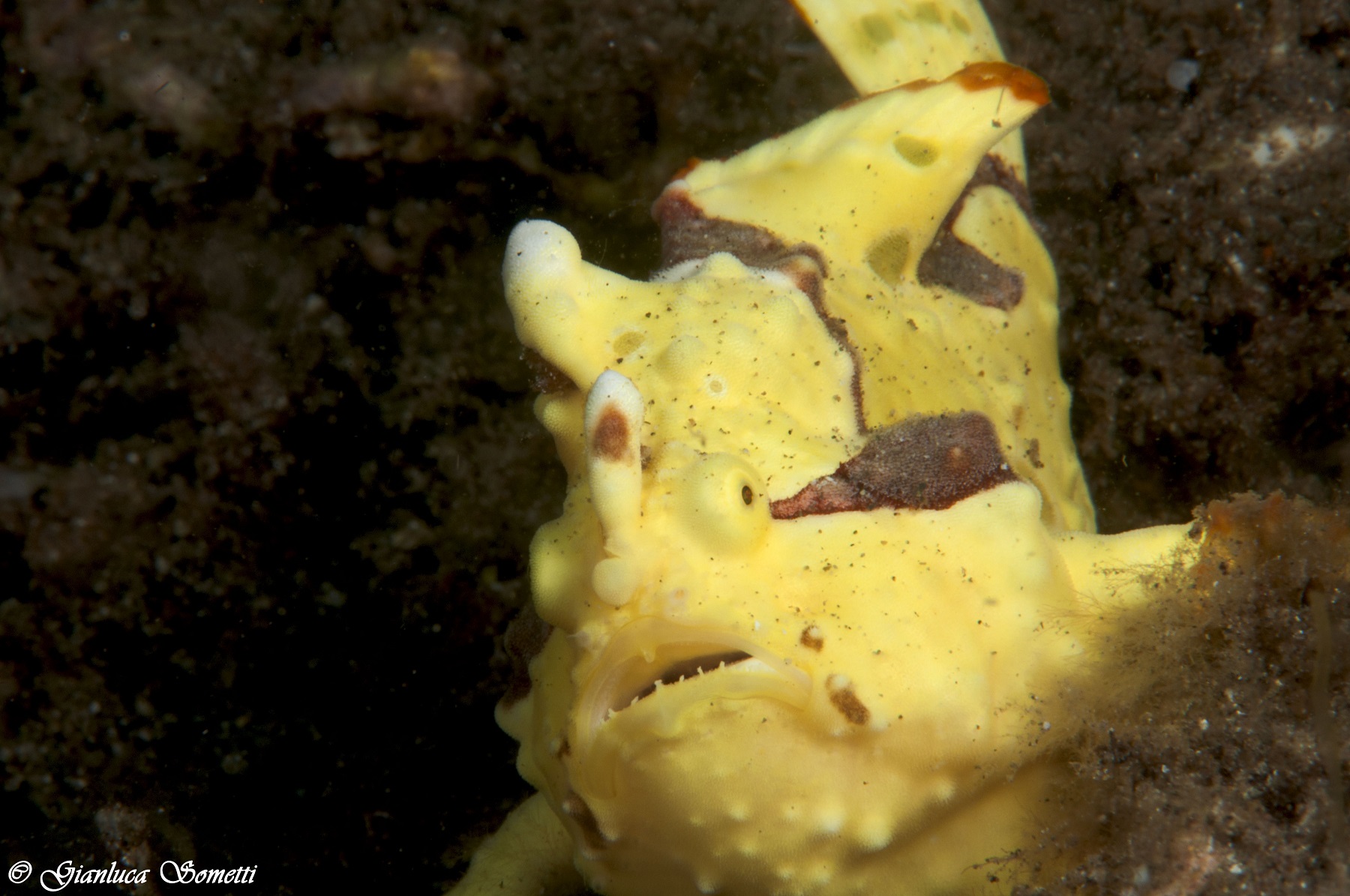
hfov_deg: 13.1
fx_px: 5898
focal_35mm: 158
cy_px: 448
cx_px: 675
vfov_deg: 8.7
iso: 200
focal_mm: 105
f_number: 36
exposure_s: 1/200
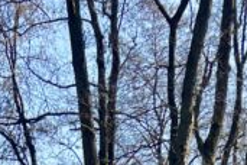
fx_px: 1111
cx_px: 166
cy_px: 734
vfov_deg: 6.3
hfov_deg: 12.7
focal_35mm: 162
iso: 50
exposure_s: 1/466
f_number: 1.5
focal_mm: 5.7
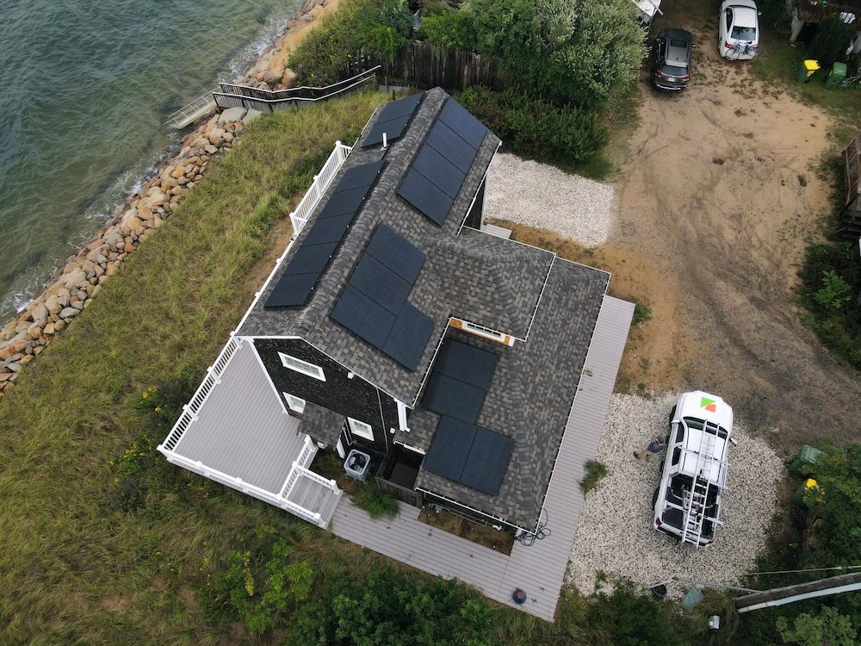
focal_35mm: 24
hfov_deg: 71.6
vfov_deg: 56.8
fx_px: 597
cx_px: 430
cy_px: 323
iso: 100
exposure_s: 1/180
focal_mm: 4.5
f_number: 2.8
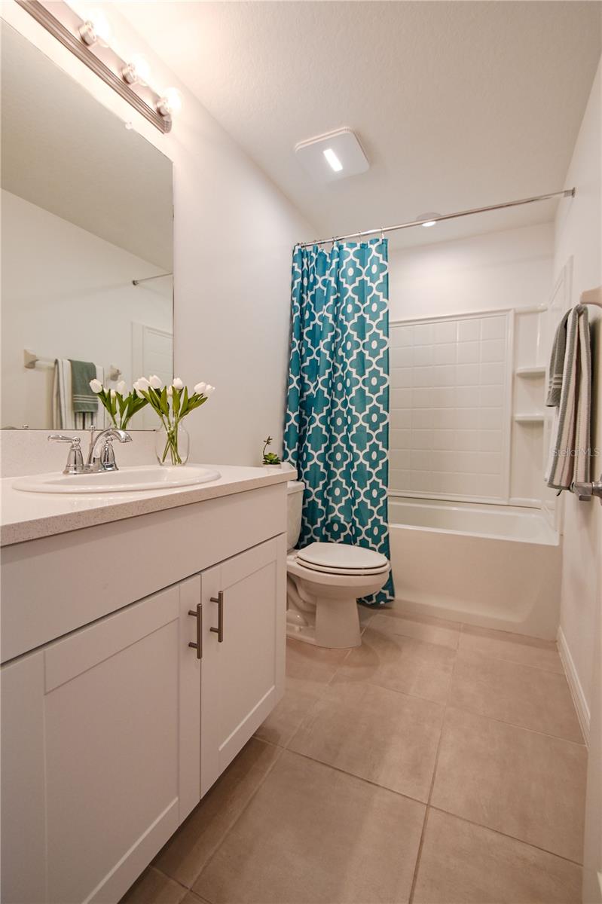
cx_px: 301
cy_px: 452
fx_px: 377
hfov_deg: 77.3
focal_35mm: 15
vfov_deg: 100.4
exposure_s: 1/125
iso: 280
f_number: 3.5
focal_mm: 10
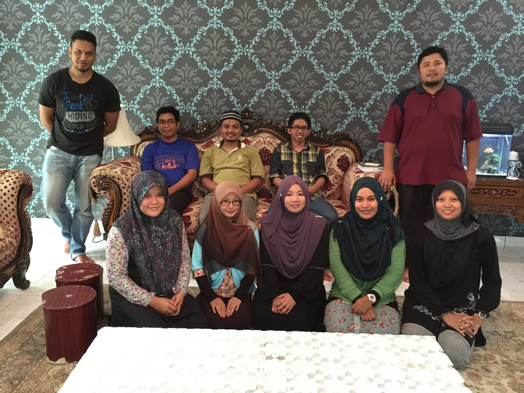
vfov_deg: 48.2
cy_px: 196
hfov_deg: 61.7
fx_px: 439
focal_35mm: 29
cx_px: 262
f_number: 2.2
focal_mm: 4.15
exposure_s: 1/8
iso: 160
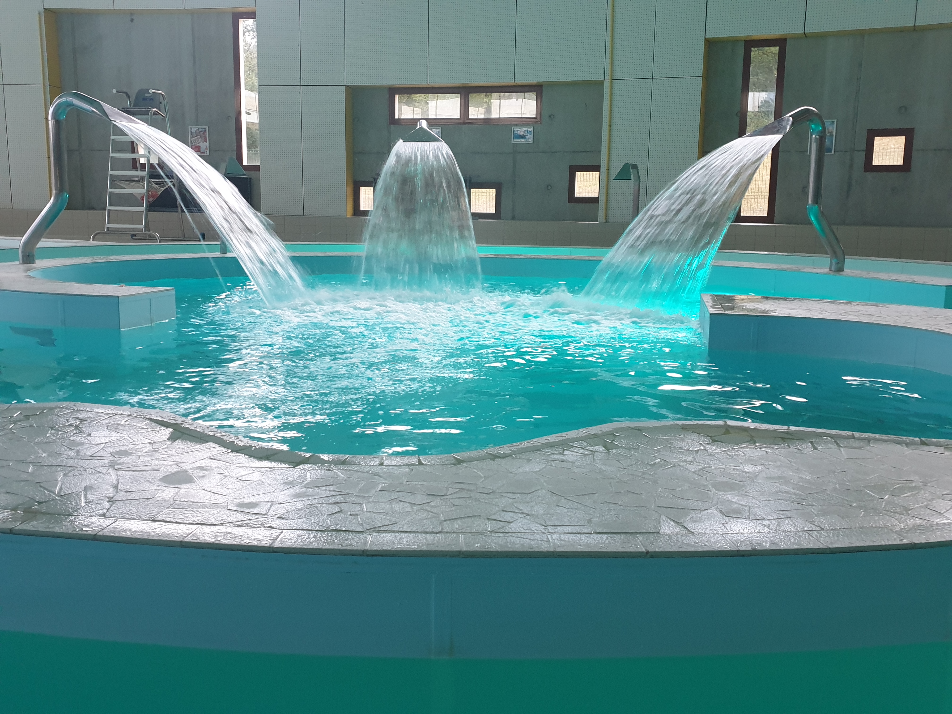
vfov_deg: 53.1
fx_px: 715
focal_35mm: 26
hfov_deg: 67.3
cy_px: 357
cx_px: 476
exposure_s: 1/34
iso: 250
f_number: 1.5
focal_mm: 4.3
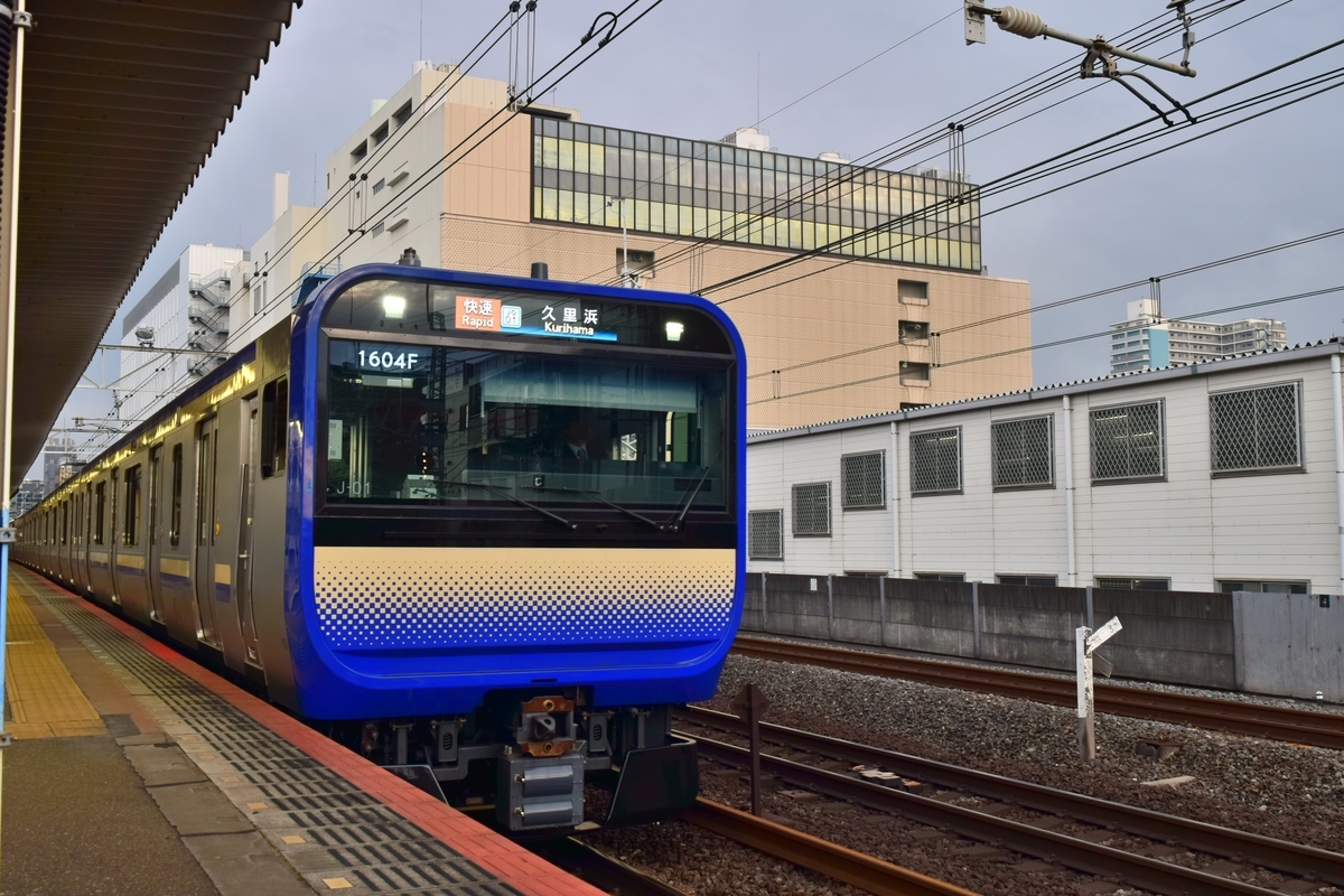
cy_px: 448
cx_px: 672
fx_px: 1344
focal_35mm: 36
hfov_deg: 53.1
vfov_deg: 36.9
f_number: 6.3
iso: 100
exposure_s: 1/50
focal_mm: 24
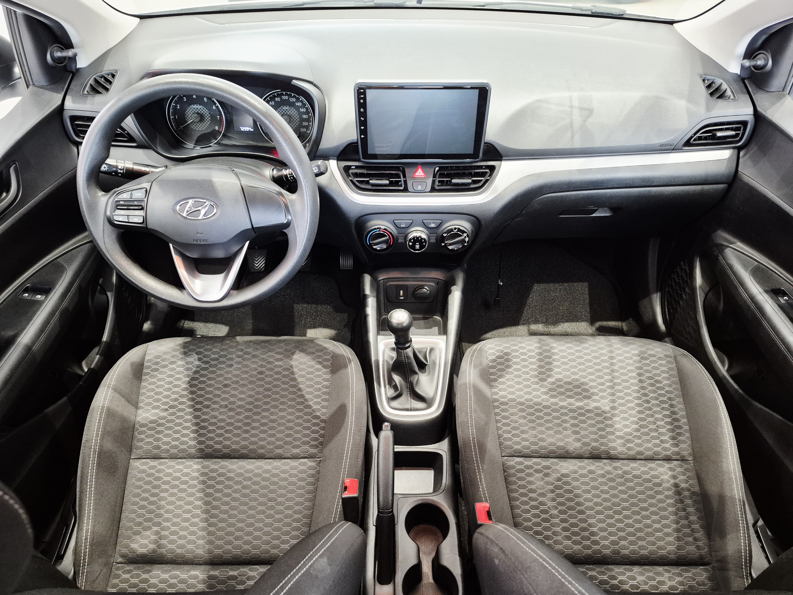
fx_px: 527
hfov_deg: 73.9
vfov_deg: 58.9
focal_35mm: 23
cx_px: 396
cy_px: 298
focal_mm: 5.4
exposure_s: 1/60
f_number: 1.8
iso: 800
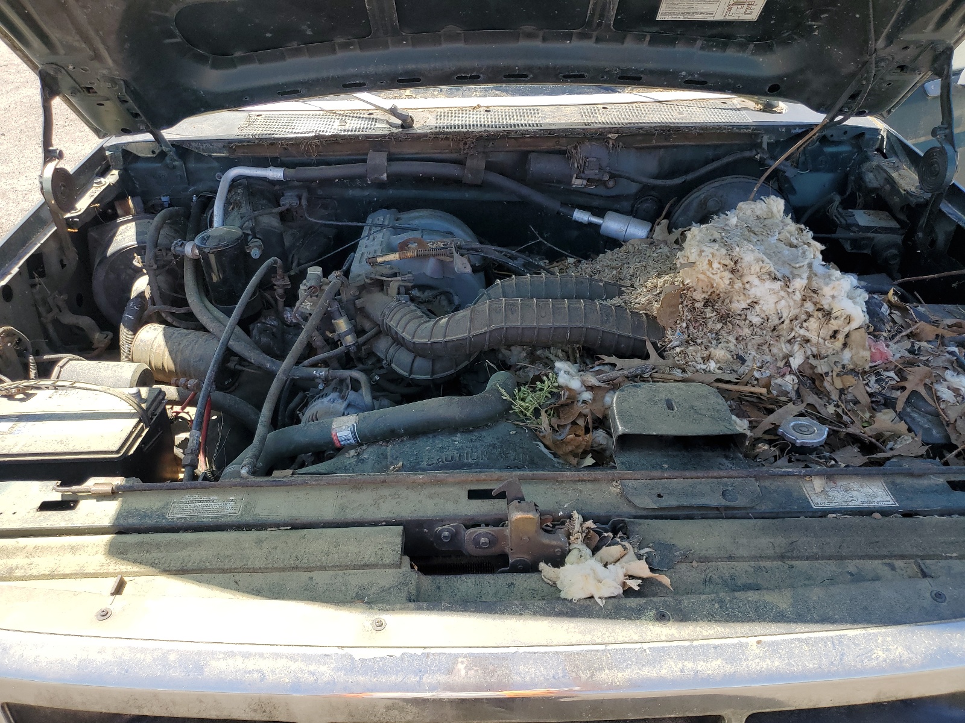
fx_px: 725
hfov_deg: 67.3
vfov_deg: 53.1
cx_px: 482
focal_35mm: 26
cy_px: 362
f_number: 1.5
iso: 50
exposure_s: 1/909
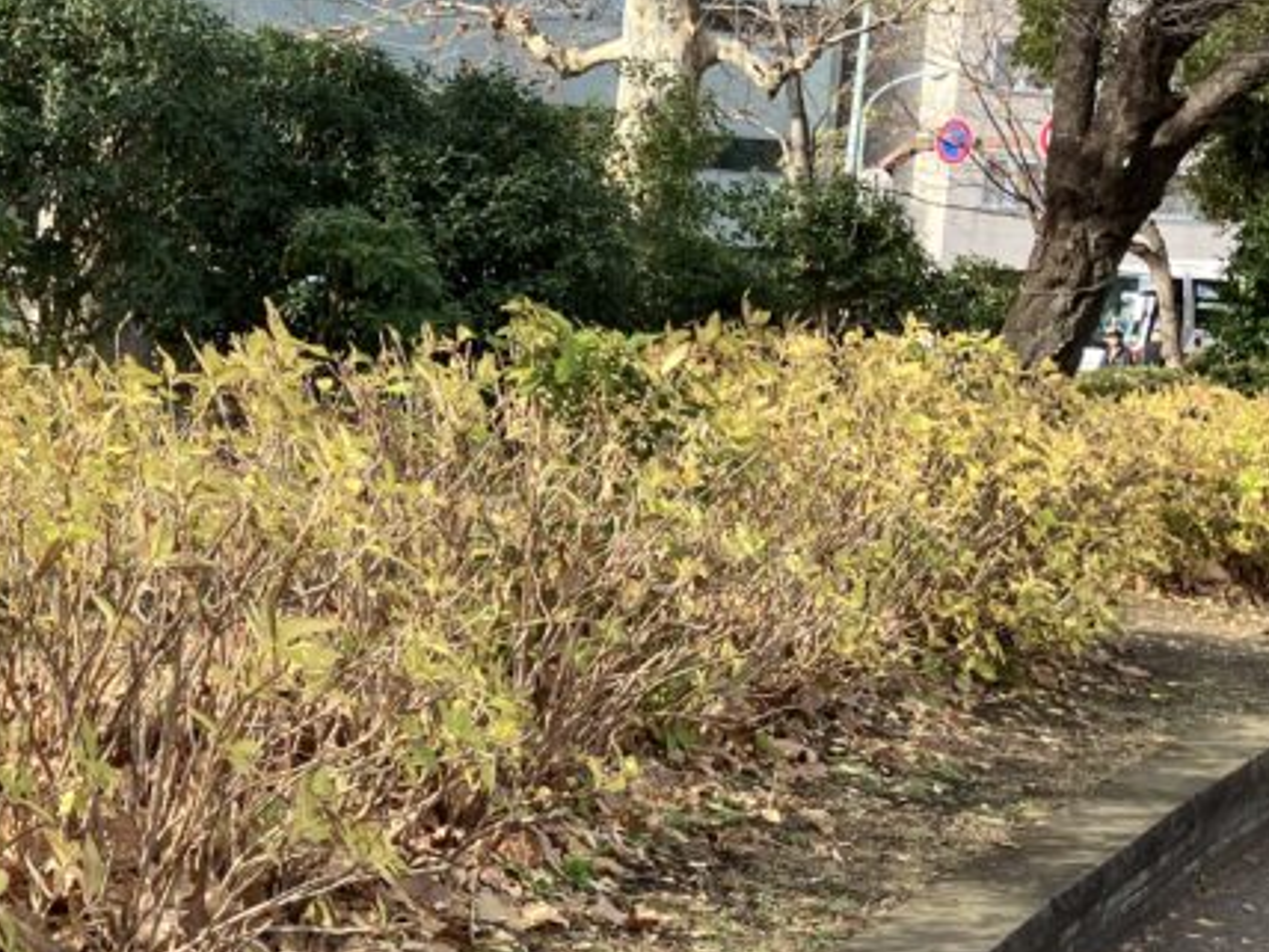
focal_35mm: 67
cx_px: 104
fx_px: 2456
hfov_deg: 27.8
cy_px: 652
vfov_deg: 21.8
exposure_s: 1/392
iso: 32
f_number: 1.8
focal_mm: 3.99
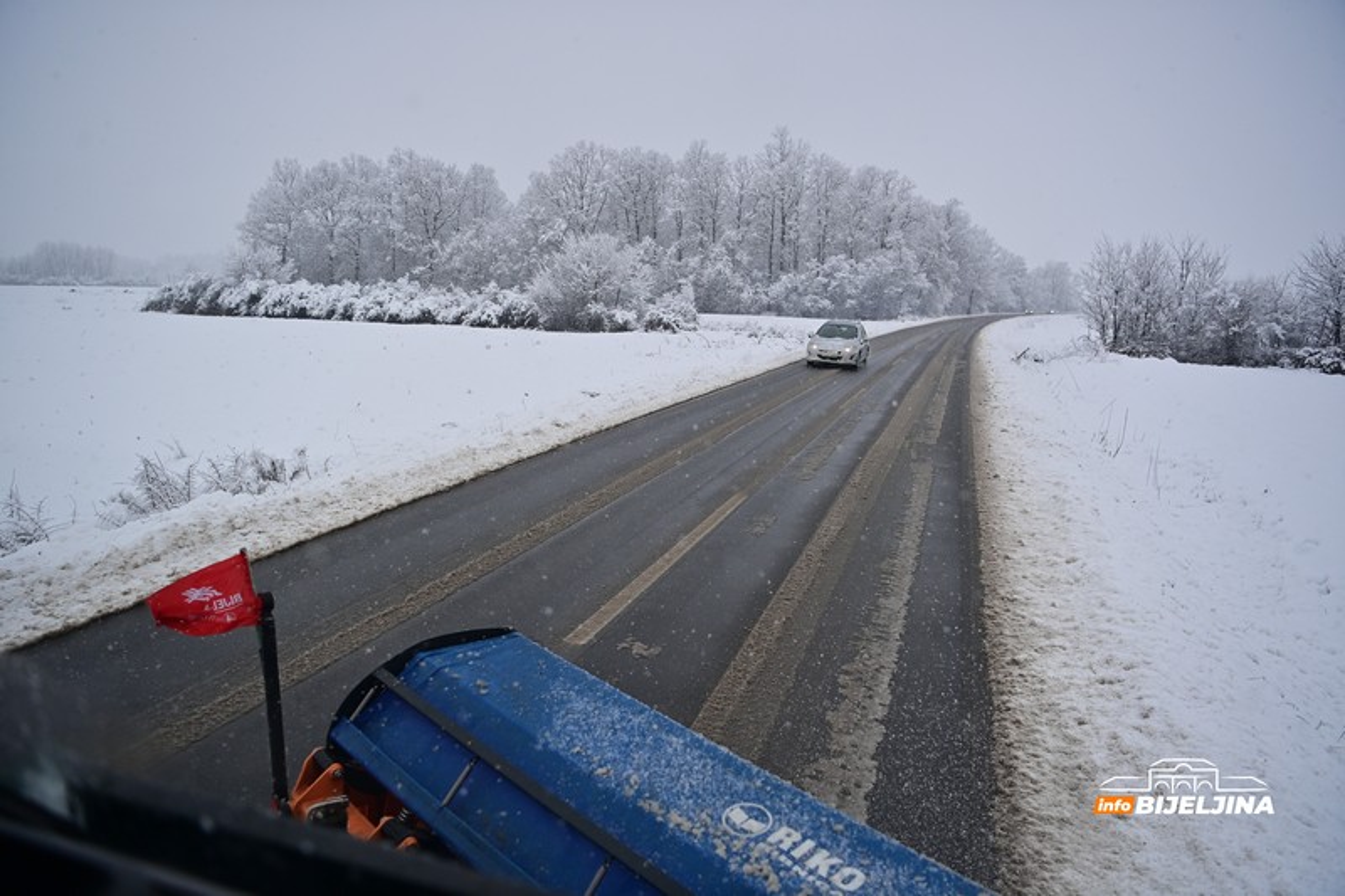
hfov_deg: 73.8
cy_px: 448
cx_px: 672
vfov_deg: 53.1
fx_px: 896
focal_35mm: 24
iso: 640
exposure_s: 1/2000
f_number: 2.8
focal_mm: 24
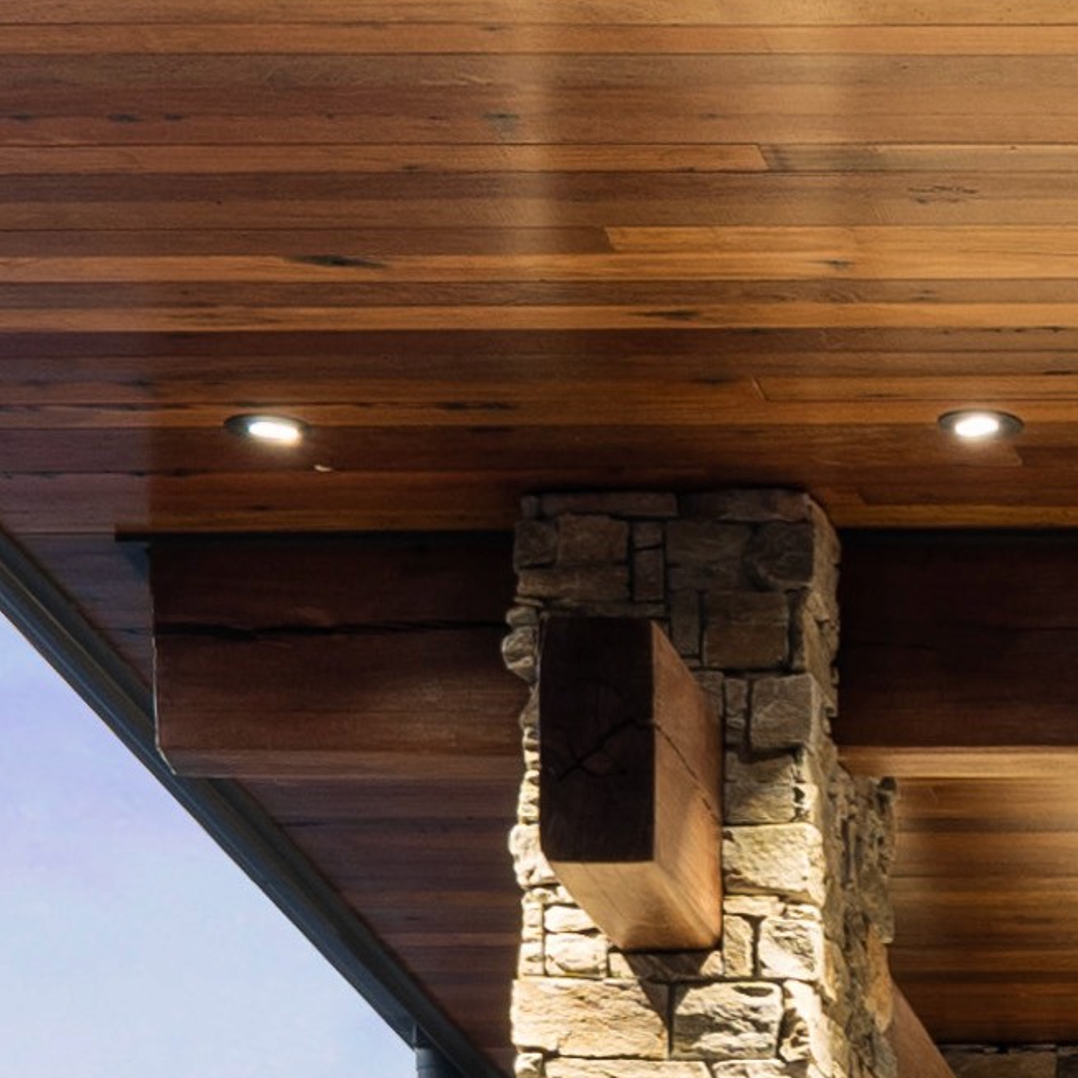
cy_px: 1802
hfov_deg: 8.9
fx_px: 6589
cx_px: 1952
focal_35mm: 187
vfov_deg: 9.0
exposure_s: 1/1.25
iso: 100
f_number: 8
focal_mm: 24
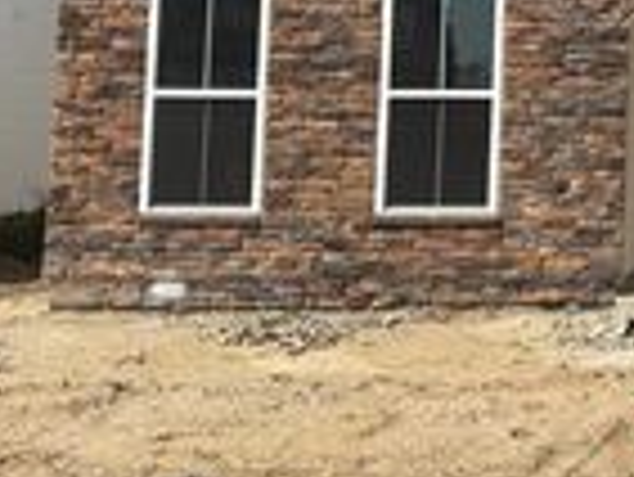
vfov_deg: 15.6
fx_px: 1686
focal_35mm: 92
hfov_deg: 19.5
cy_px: -65
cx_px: 850
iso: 50
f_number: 1.6
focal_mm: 5.96
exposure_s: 1/6993
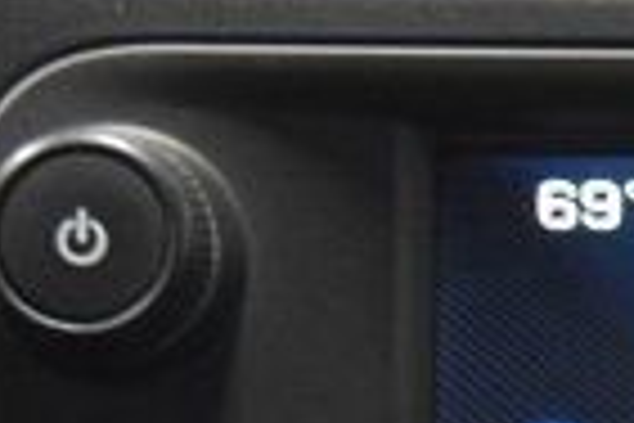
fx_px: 4543
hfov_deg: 7.7
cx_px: 1192
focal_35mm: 258
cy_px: 664
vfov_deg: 5.3
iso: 3200
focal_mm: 38
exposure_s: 1/30
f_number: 4.2
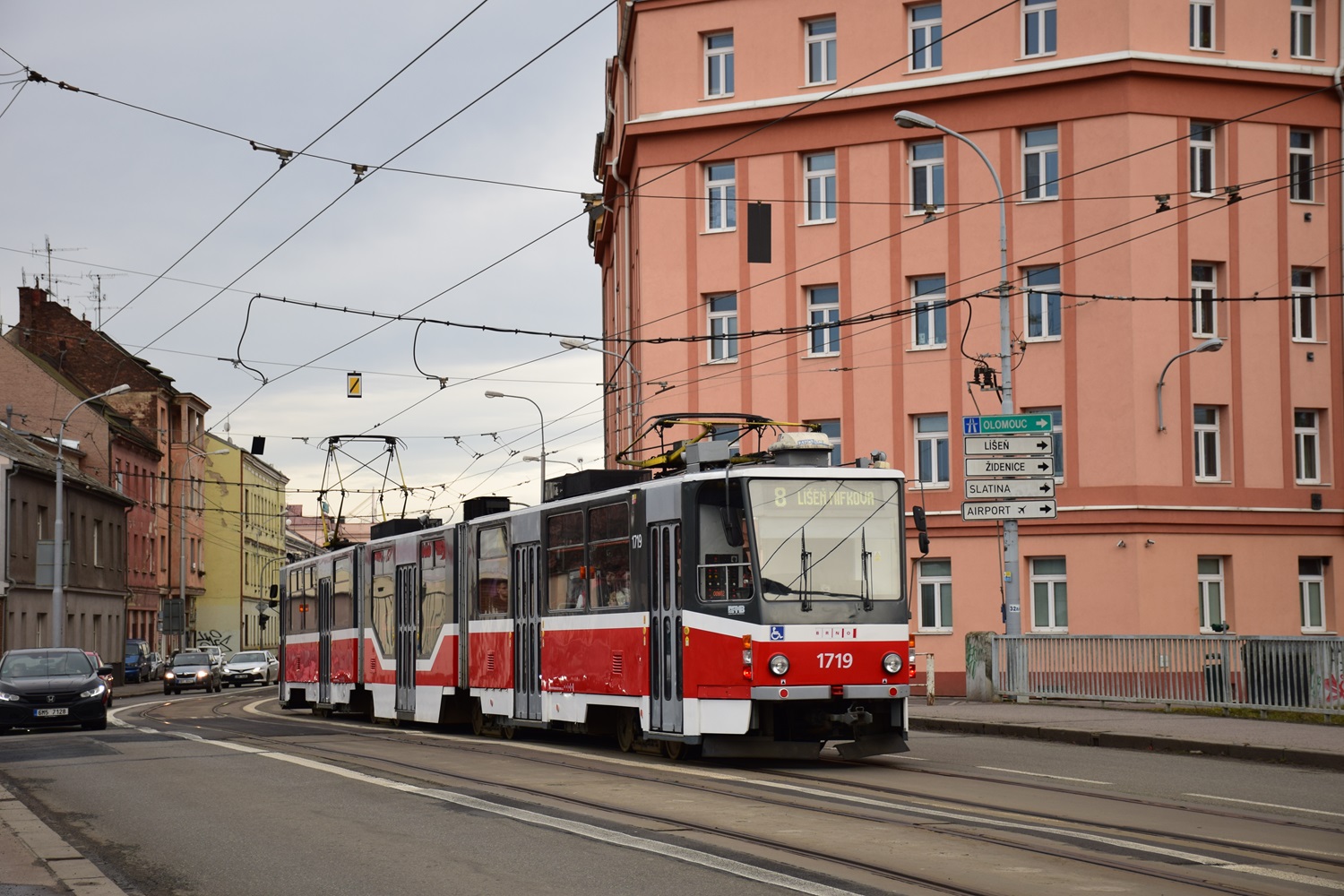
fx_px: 2688
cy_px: 448
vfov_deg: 18.9
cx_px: 672
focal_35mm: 72
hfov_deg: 28.1
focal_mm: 48
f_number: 4.5
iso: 250
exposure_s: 1/320
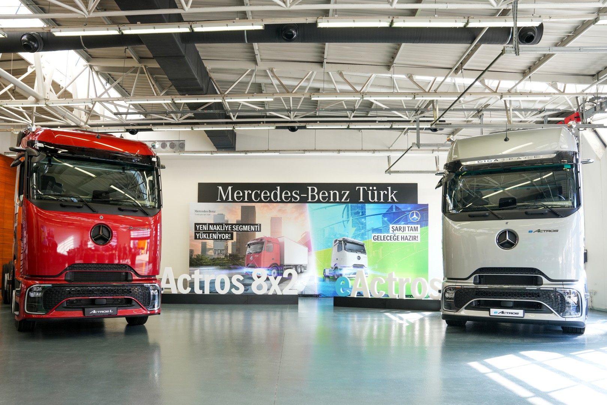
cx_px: 304
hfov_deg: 68.8
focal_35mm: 26
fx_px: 443
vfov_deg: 49.1
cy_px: 202
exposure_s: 1/100
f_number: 4.5
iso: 500
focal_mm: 26.3
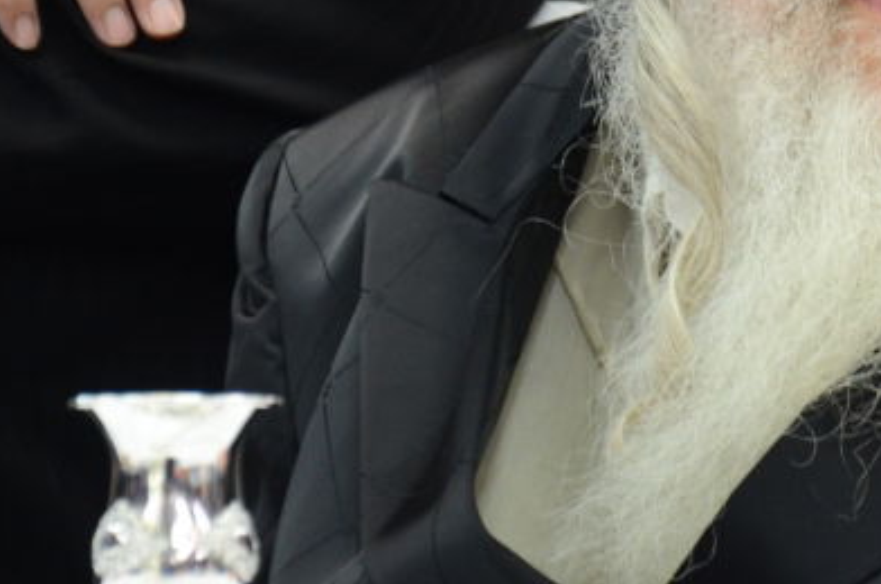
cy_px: -18
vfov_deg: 3.3
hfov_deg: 5.0
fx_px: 10049
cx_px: 946
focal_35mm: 411
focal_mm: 105
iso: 1000
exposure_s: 1/50
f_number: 5.6
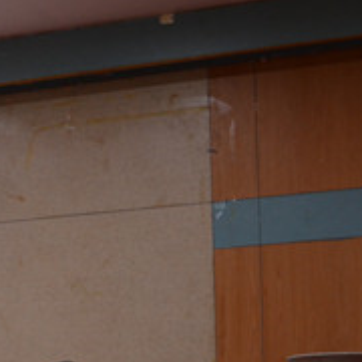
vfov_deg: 15.2
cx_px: -24
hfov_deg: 15.2
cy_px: 372
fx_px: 1325
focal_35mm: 112
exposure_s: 1/80
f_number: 4.5
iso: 800
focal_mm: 26
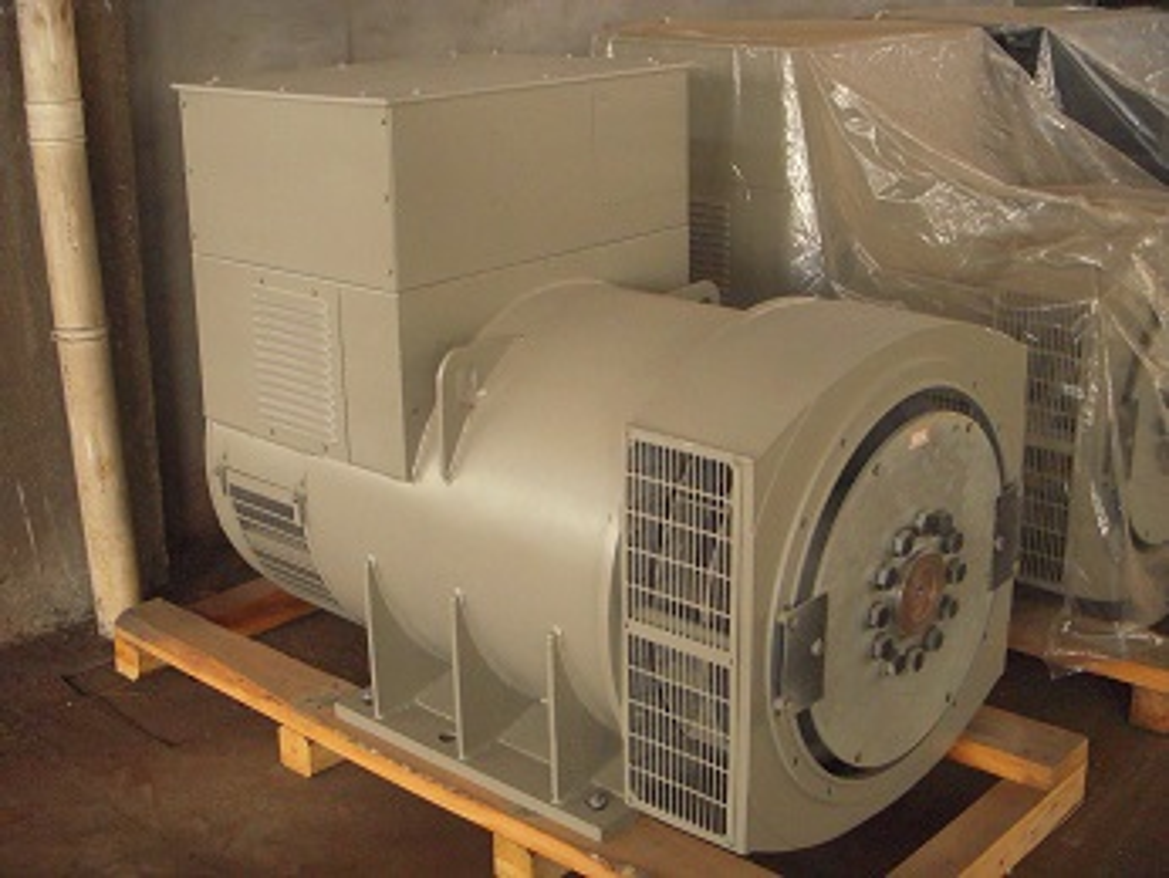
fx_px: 1588
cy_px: 439
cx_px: 584
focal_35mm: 47
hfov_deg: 40.4
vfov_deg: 30.9
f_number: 3.4
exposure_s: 1/160
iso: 800
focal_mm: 7.9
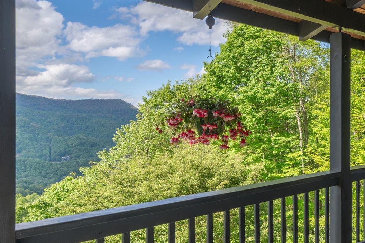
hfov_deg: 53.5
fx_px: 335
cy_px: 127
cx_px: 291
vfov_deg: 40.0
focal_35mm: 33
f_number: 7.1
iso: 320
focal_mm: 17
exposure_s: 1/1000
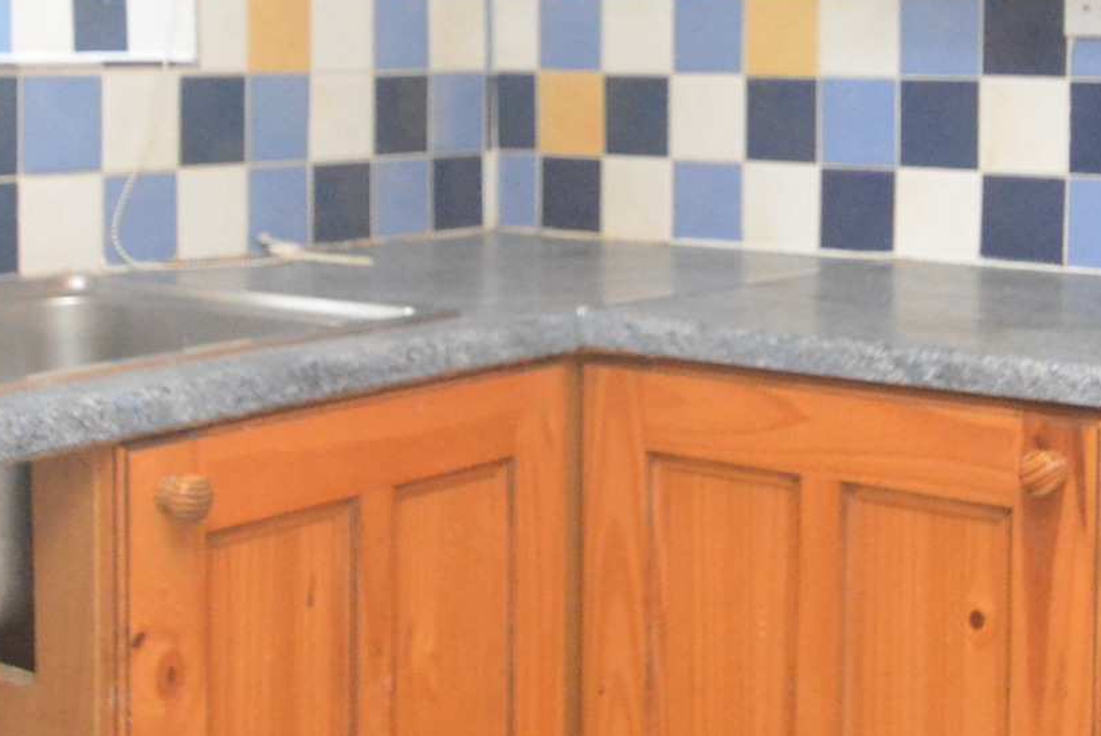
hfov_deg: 31.2
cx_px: 721
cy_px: 54
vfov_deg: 20.8
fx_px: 1959
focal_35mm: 64
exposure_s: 1/60
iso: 3200
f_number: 4
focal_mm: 10
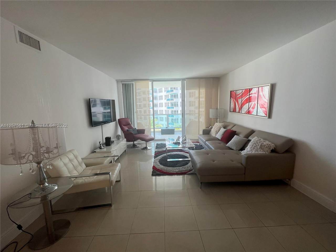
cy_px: 126
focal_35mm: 13
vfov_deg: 89.9
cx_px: 168
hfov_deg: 106.2
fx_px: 126
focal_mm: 1.57
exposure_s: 1/131
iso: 32
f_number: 1.8
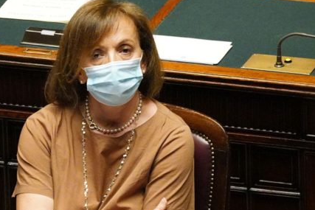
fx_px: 9444
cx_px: 100
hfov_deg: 1.9
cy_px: 115
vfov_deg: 1.3
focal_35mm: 1079
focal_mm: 400
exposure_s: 1/160
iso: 12800
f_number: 5.6
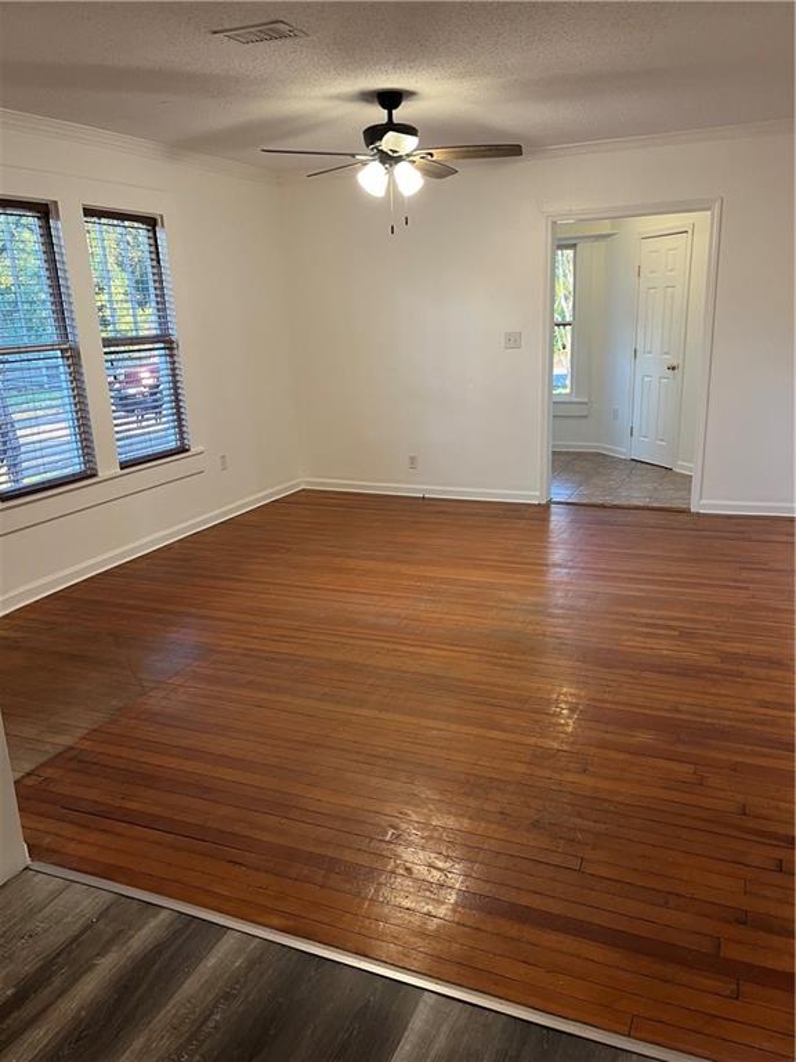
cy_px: 531
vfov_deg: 67.3
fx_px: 797
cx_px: 398
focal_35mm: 26
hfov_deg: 53.1
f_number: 1.6
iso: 200
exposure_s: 1/60
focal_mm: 5.1
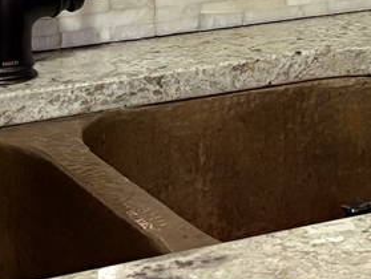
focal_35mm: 134
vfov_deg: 10.9
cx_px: 297
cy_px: -53
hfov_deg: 14.6
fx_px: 1438
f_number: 1.6
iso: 500
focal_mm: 5.96
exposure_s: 1/60
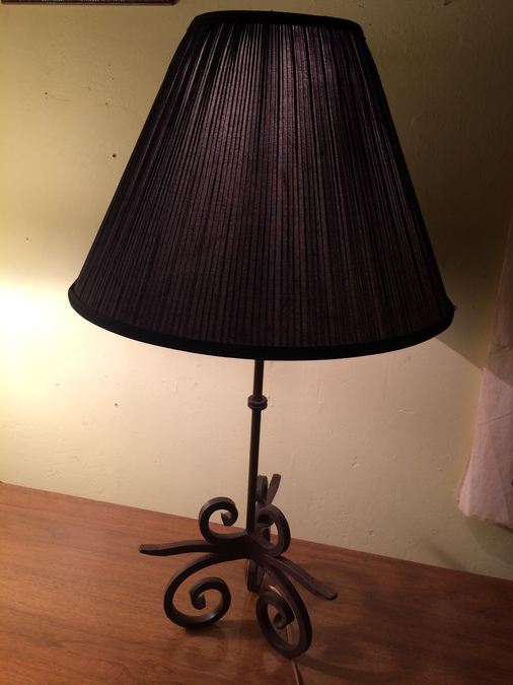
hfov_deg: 46.8
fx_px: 593
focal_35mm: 30
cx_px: 256
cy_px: 342
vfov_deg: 60.0
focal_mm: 4.12
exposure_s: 1/30
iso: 40
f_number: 2.2
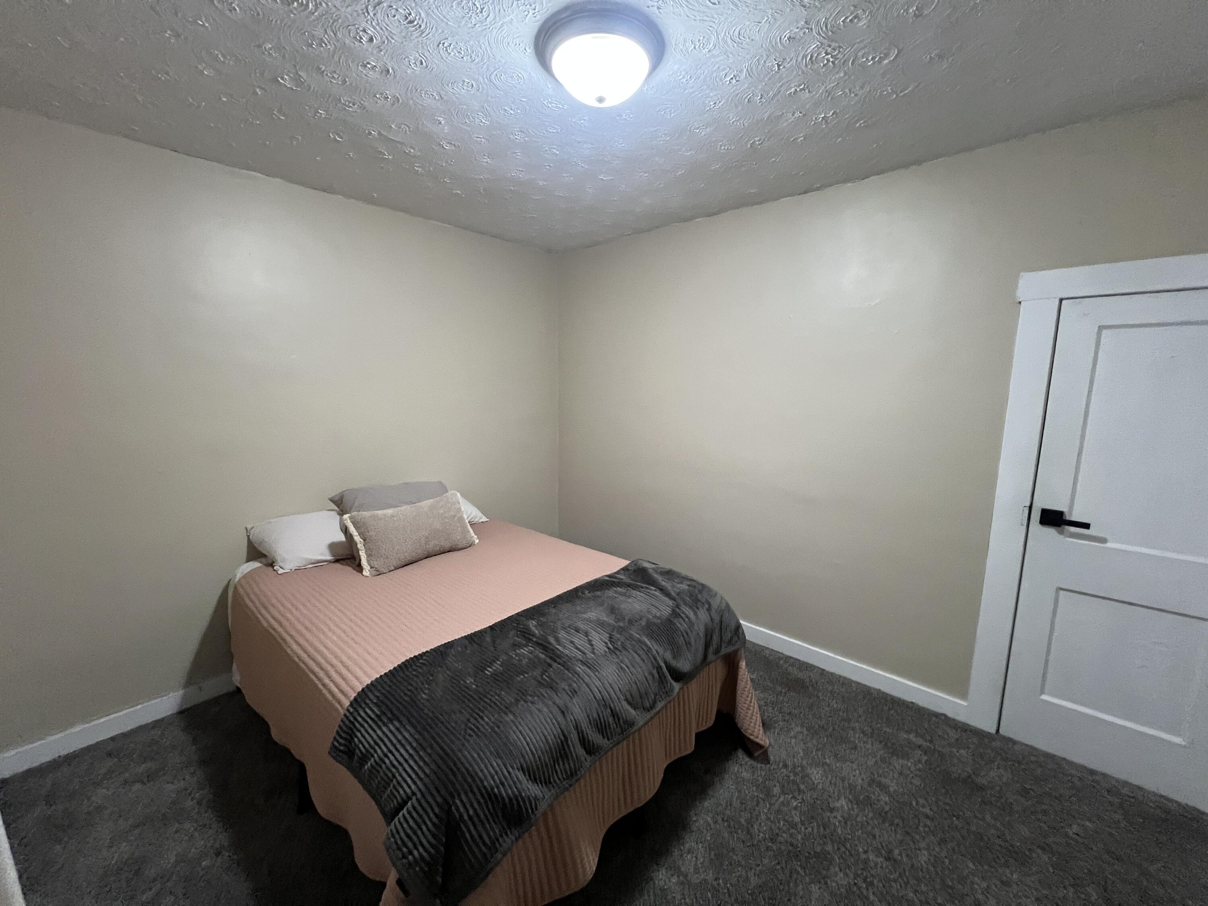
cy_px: 453
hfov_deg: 106.2
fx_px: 454
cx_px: 604
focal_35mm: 13
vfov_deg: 89.9
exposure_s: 1/60
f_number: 1.8
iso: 500
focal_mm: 1.57
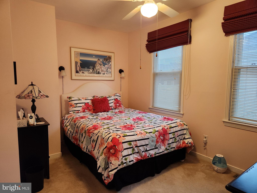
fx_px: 171
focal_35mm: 23
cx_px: 128
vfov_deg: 58.9
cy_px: 96
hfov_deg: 73.9
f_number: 1.8
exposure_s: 1/120
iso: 640
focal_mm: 5.4
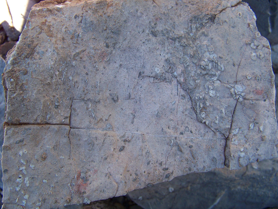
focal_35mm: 38
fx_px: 305
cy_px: 107
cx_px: 138
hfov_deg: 49.0
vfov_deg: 37.7
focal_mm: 5.85
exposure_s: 1/160
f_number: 3.6
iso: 100
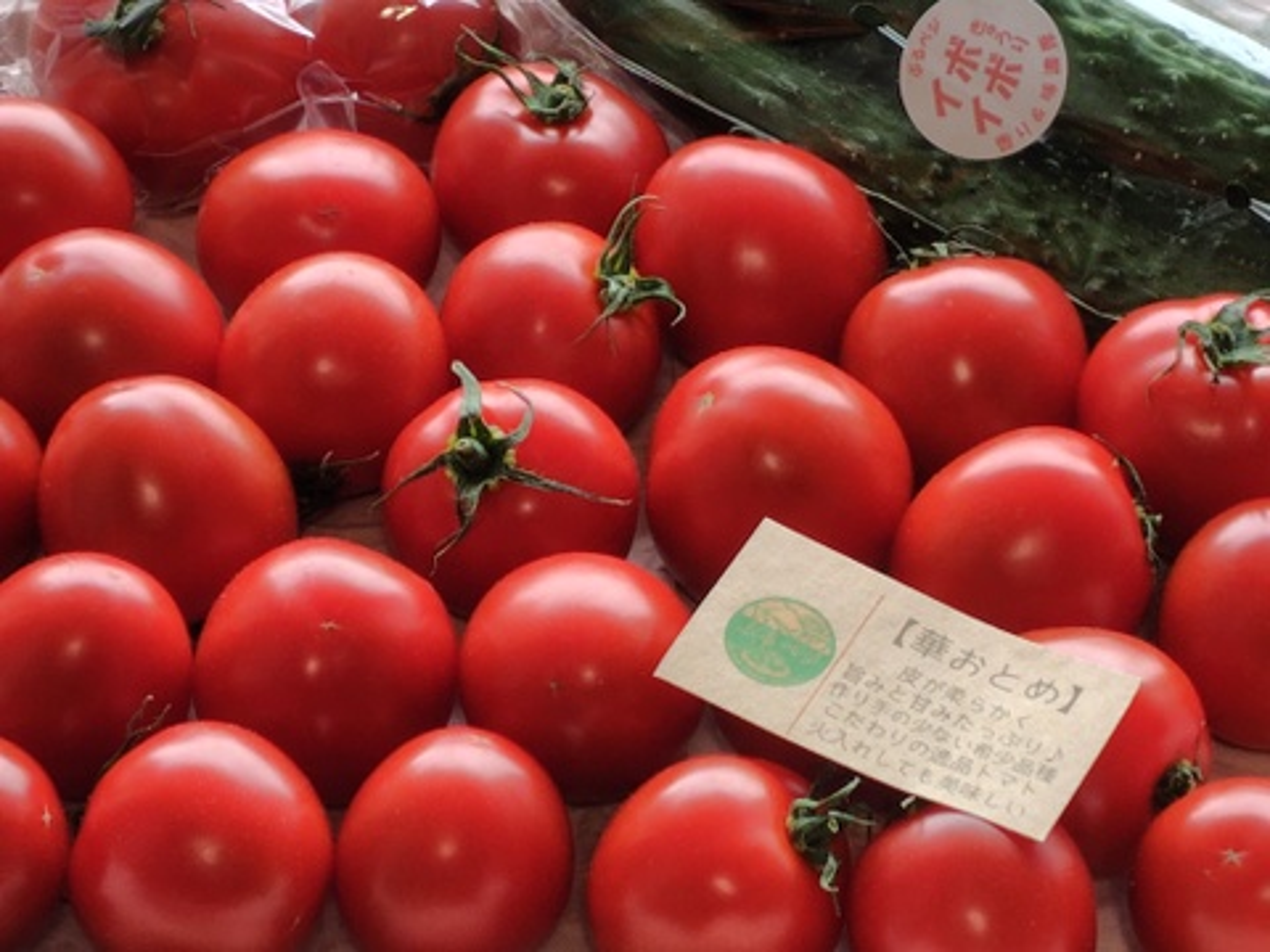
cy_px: 476
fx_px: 844
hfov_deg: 73.9
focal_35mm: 23
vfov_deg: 58.9
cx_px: 635
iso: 180
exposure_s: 1/120
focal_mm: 5.6
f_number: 1.9
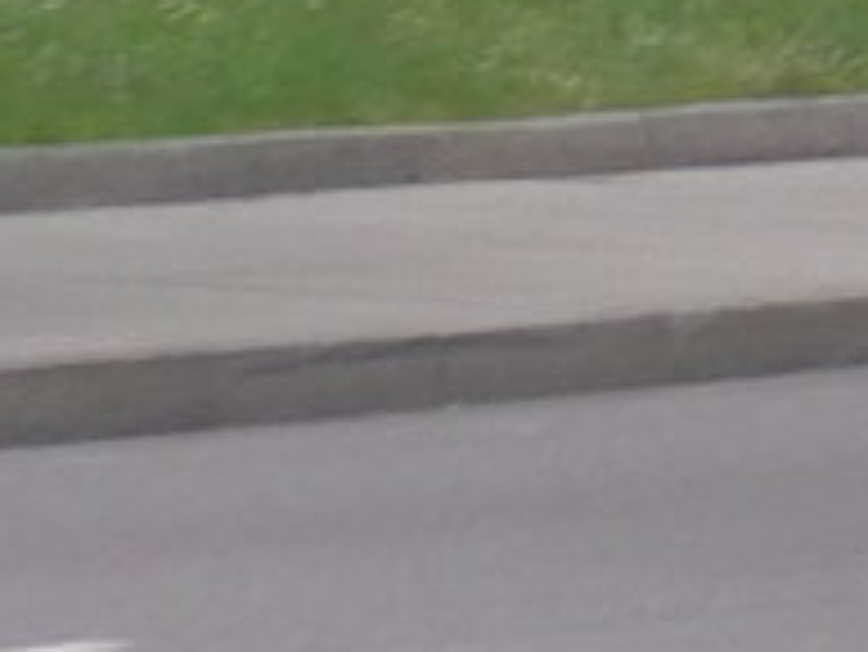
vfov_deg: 1.4
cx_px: 2510
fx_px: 25869
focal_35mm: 1031
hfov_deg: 1.9
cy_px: -1133
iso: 1000
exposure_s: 1/400
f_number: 5.6
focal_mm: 32.3
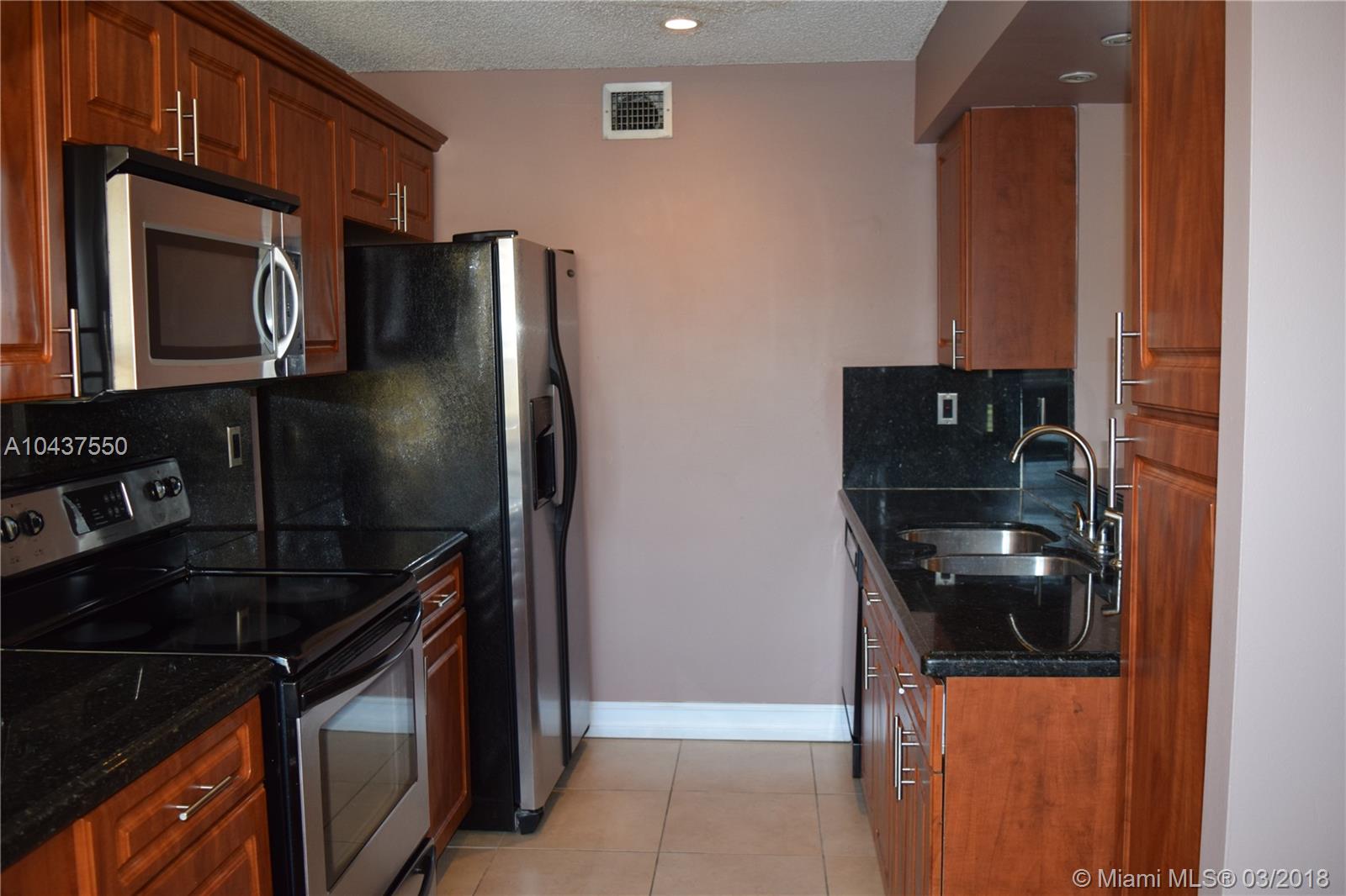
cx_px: 673
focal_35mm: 32
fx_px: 1177
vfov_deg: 41.7
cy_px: 448
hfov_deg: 59.5
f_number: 4.5
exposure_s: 1/80
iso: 800
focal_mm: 21
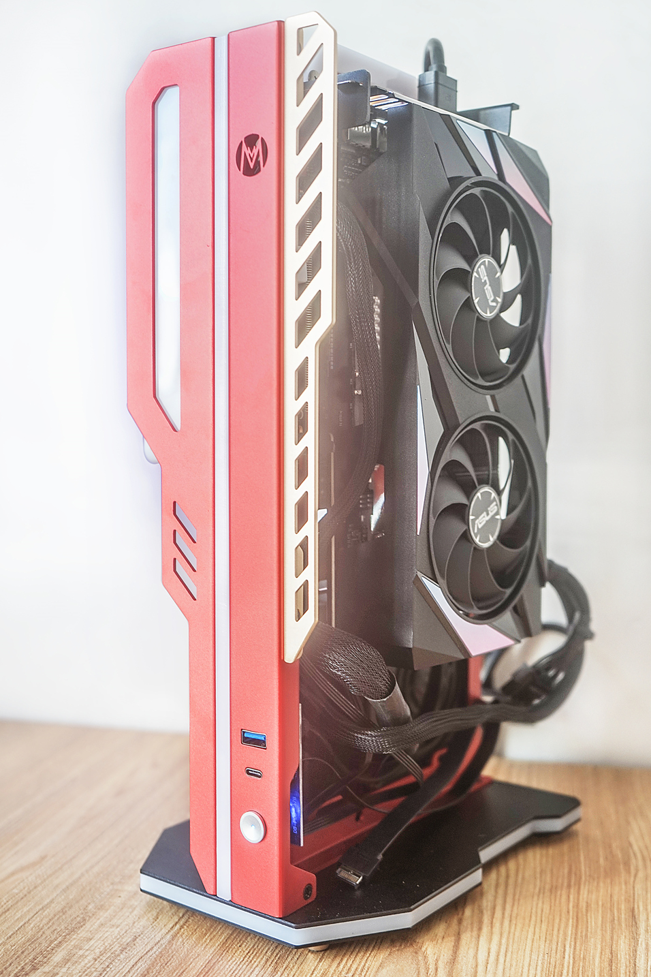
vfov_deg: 47.4
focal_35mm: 41
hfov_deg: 32.6
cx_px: 320
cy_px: 480
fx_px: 1112
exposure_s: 1/13
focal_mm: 40
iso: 100
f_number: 4
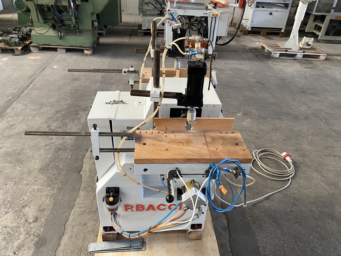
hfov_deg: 67.3
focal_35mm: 26
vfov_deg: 53.1
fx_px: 256
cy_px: 128
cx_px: 170
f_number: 1.8
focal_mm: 4.25
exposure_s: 1/60
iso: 320
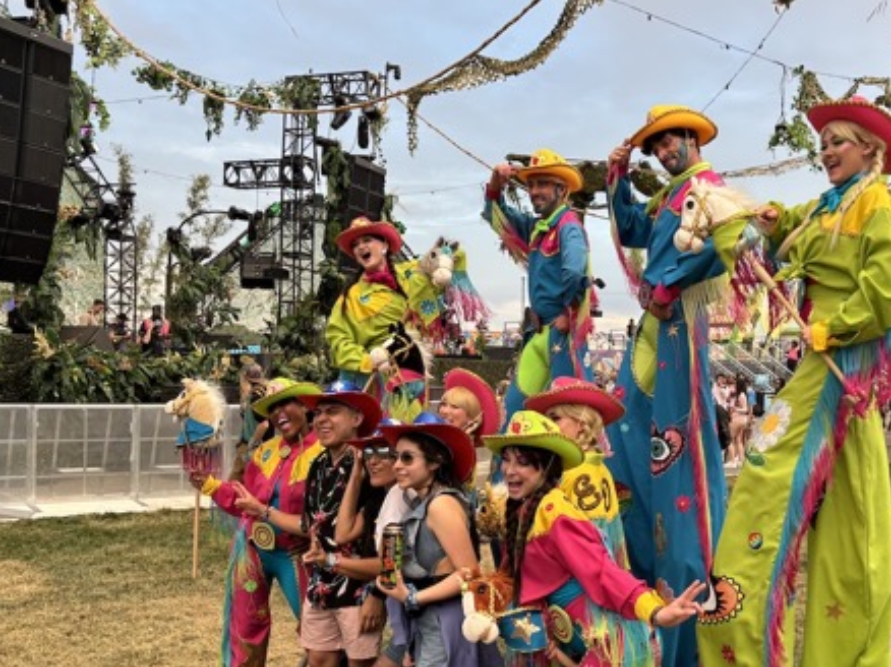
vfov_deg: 37.6
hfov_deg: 48.5
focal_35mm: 38
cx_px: 559
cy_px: 382
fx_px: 978
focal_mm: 5.96
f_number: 1.6
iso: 40
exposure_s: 1/163
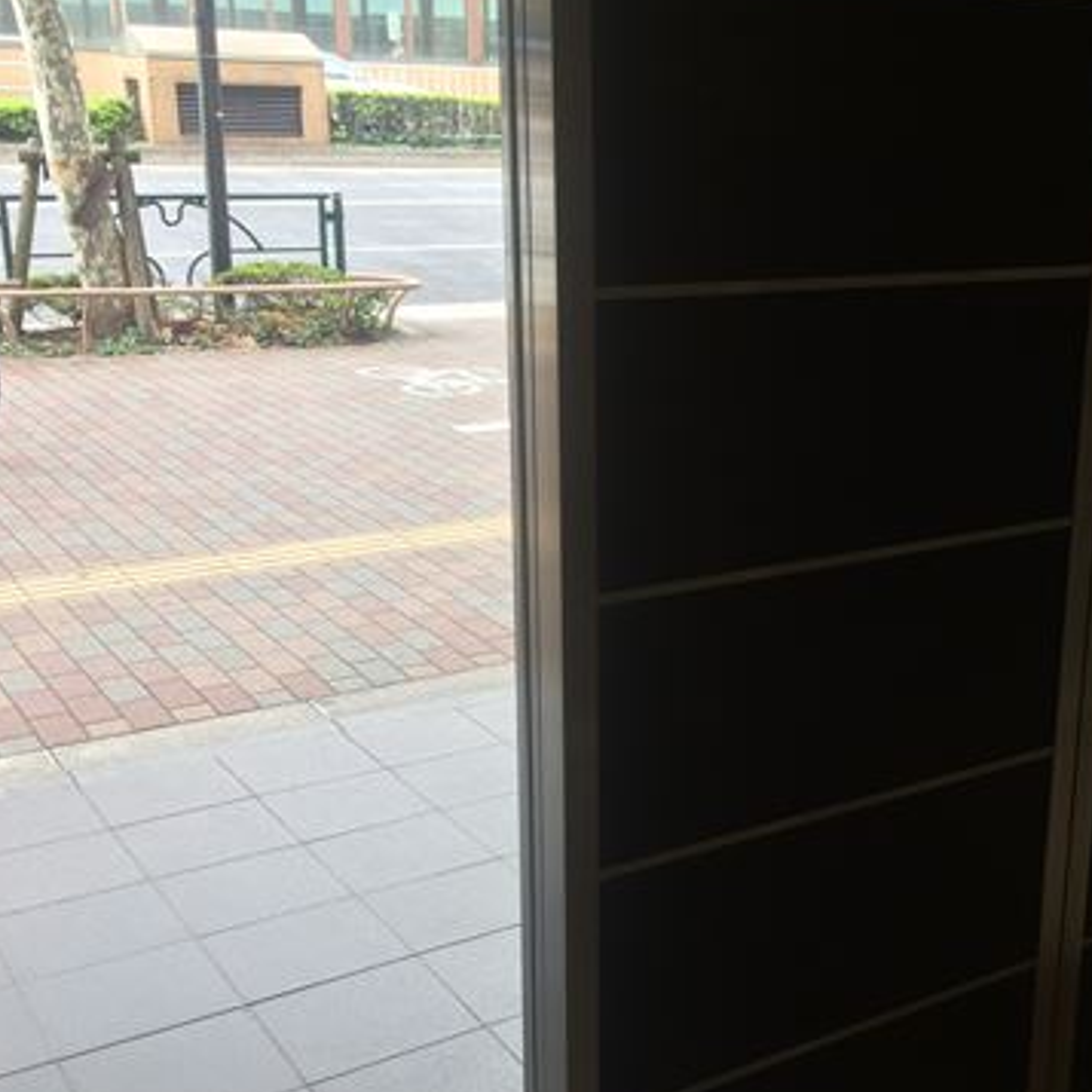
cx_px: 893
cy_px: 600
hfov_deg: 35.5
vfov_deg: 36.8
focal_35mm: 46
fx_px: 1642
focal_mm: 4.15
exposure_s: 1/120
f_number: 2.2
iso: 40
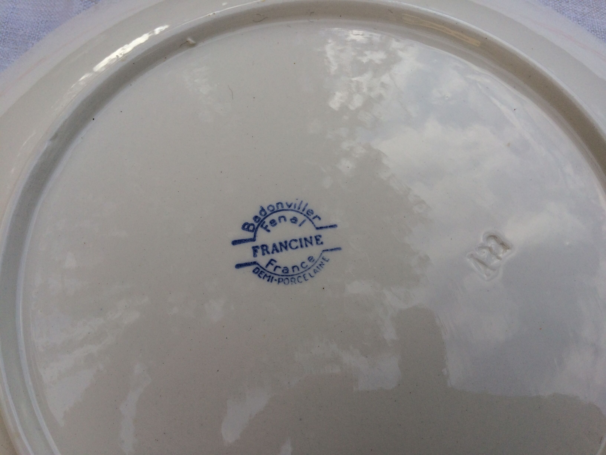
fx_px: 508
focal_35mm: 29
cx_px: 303
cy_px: 228
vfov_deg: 48.2
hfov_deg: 61.7
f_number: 2.2
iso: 32
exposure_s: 1/820
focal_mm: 4.15
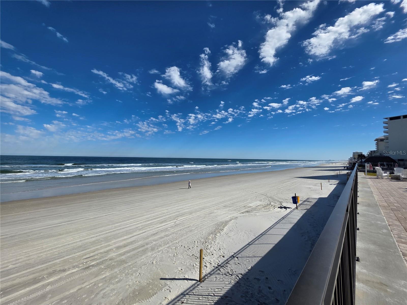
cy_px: 152
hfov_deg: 106.2
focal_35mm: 13
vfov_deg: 89.9
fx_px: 153
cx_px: 204
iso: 40
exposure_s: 1/4125
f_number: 1.9
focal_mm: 2.2
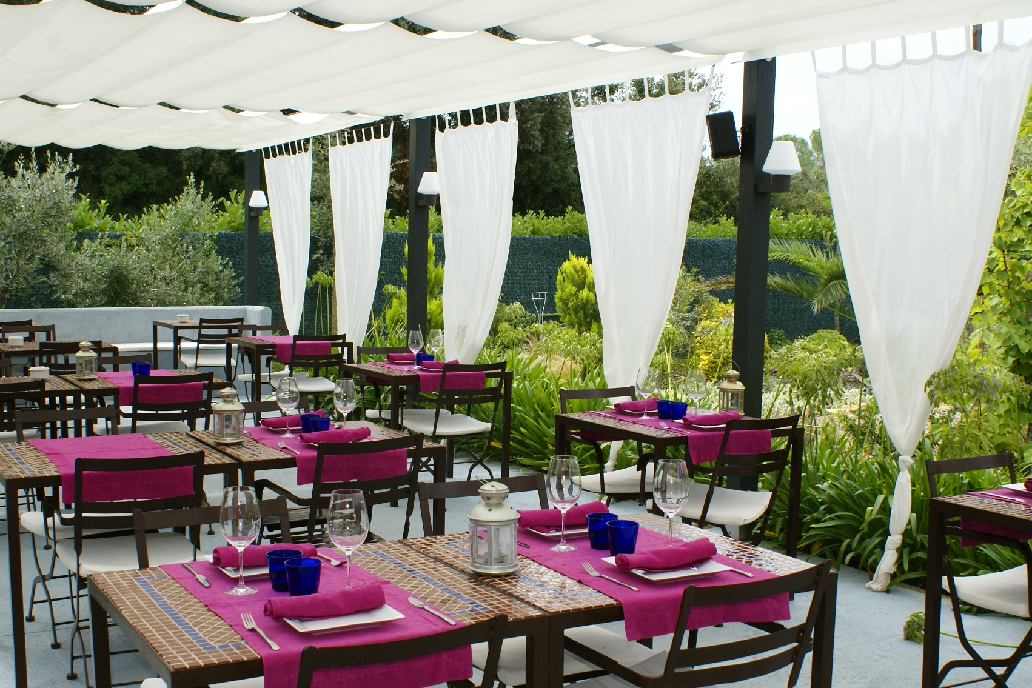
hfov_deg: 44.5
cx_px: 495
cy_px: 384
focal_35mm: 44
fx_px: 1261
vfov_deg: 30.5
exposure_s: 1/125
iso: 100
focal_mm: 26
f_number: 11
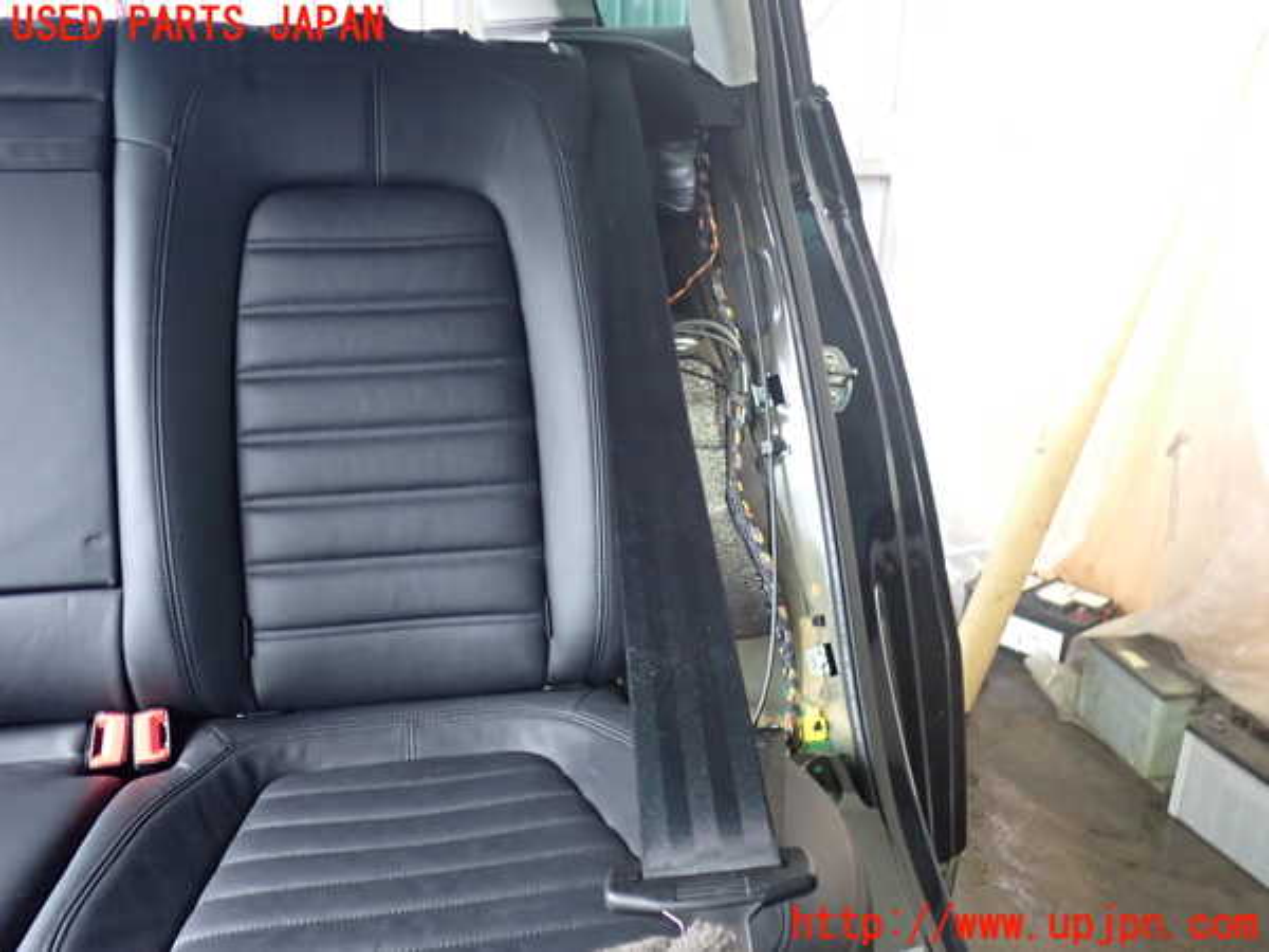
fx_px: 1100
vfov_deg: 46.8
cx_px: 634
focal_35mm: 30
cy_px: 476
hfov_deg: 60.0
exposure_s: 1/30
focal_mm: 5.4
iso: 400
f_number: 2.3
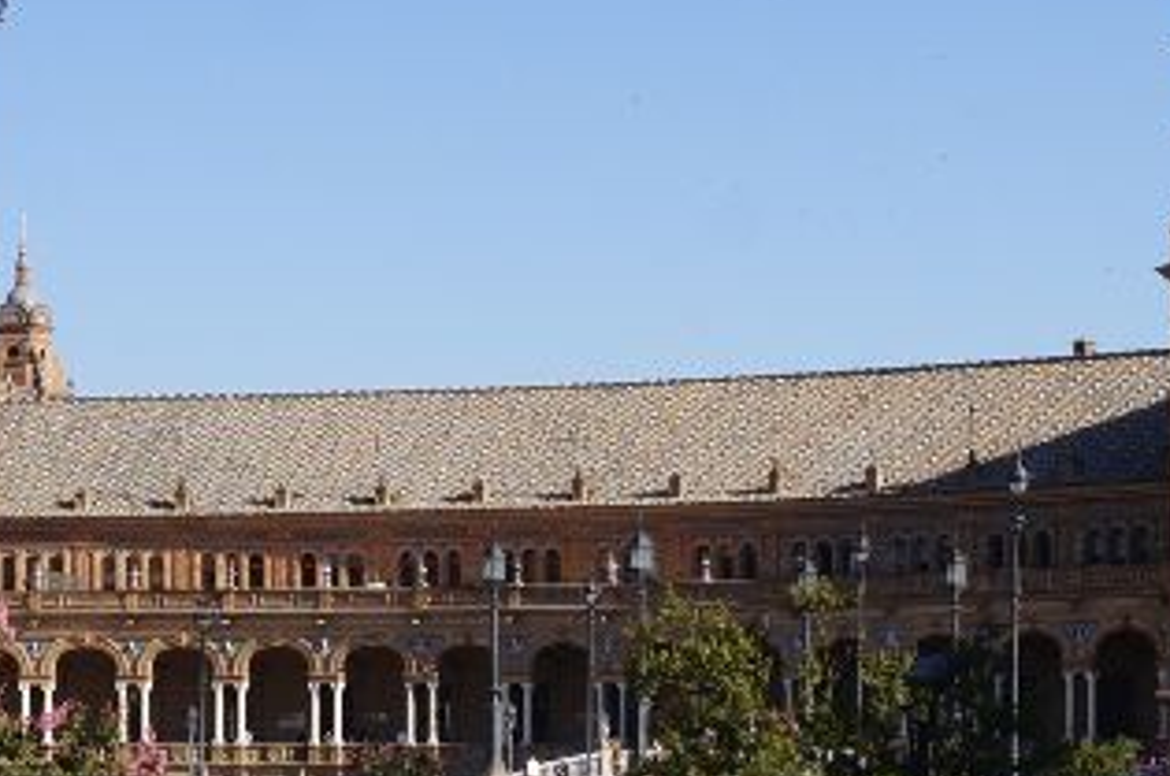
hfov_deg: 16.7
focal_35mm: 122
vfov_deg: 11.1
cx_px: 917
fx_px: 3959
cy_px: 657
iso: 100
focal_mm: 20
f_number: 13
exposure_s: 1/100
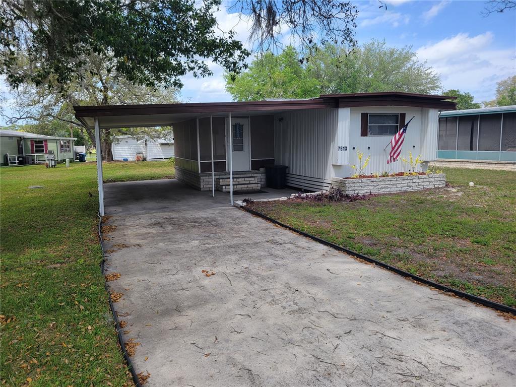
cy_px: 194
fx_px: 388
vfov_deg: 53.1
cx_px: 258
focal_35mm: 26
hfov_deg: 67.3
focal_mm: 5.4
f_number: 1.8
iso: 40
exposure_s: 1/1205
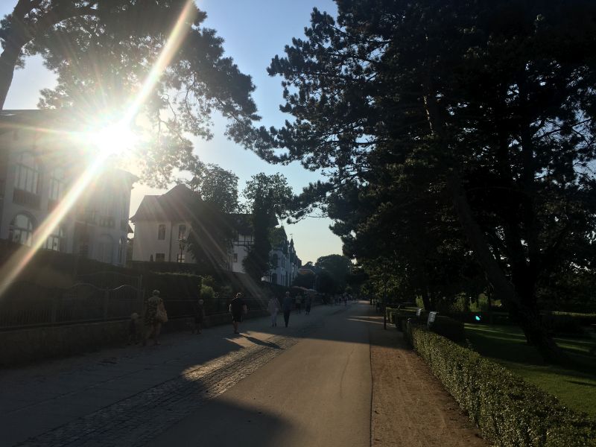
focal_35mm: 29
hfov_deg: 61.7
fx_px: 499
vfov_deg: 48.2
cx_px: 298
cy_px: 224
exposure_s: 1/2481
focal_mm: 4.15
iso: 25
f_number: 2.2
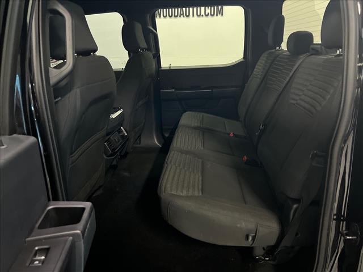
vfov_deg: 53.1
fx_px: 273
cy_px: 136
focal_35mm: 26
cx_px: 182
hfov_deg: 67.3
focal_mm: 5.7
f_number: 1.5
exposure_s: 1/30
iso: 640
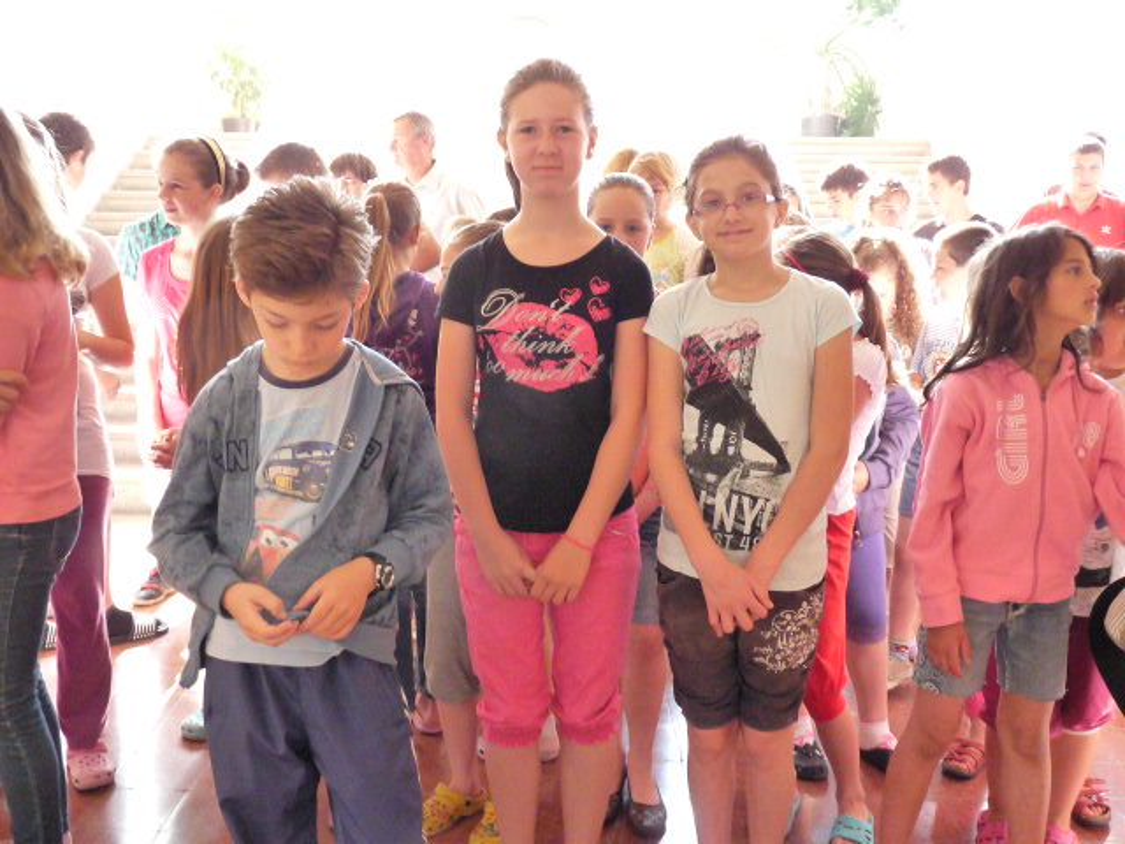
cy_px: 422
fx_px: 1137
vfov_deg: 40.7
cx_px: 562
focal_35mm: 35
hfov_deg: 52.6
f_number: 2.8
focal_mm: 4.8
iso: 800
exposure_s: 1/50
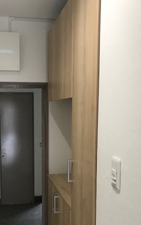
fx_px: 252
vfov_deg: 47.5
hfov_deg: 31.0
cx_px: 44
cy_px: 147
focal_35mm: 41
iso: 40
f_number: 1.8
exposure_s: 1/30
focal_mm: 3.99
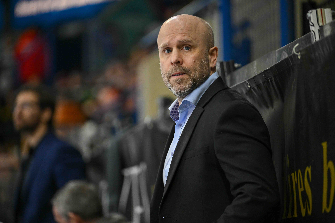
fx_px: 1861
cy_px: 112
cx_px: 168
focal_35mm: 200
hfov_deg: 10.3
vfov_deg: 6.9
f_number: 2.8
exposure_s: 1/2000
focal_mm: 200
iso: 2500
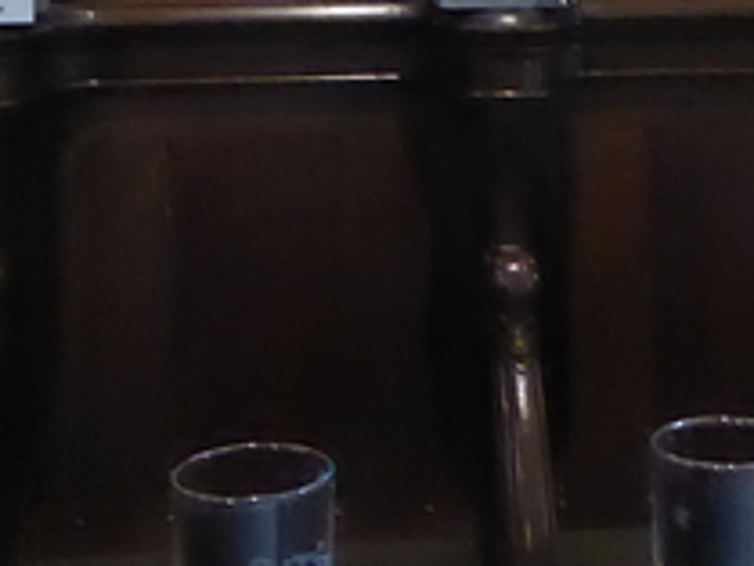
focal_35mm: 69
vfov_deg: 20.6
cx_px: 487
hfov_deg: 28.0
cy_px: -14
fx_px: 1504
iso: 3200
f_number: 3.3
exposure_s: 1/40
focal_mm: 4.3
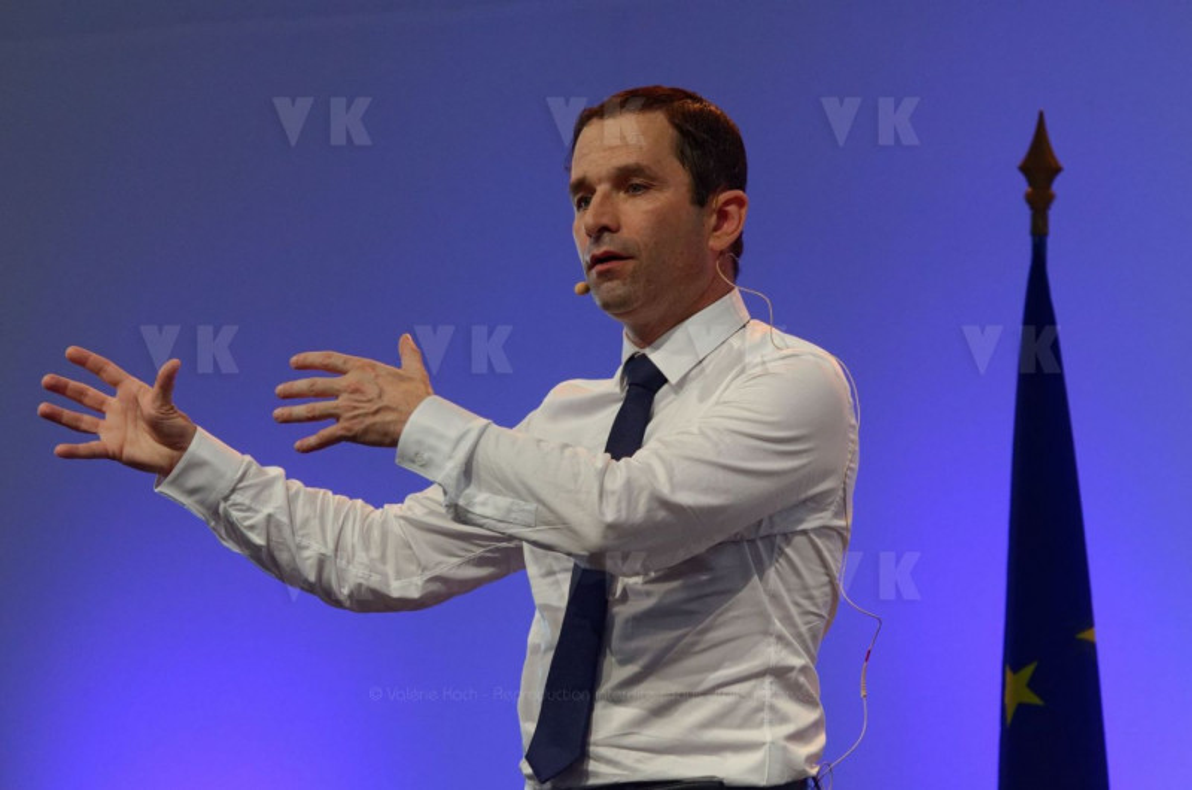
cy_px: 395
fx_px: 6939
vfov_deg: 6.5
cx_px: 596
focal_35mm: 210
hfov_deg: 9.8
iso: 1000
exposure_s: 1/320
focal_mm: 140
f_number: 5.6
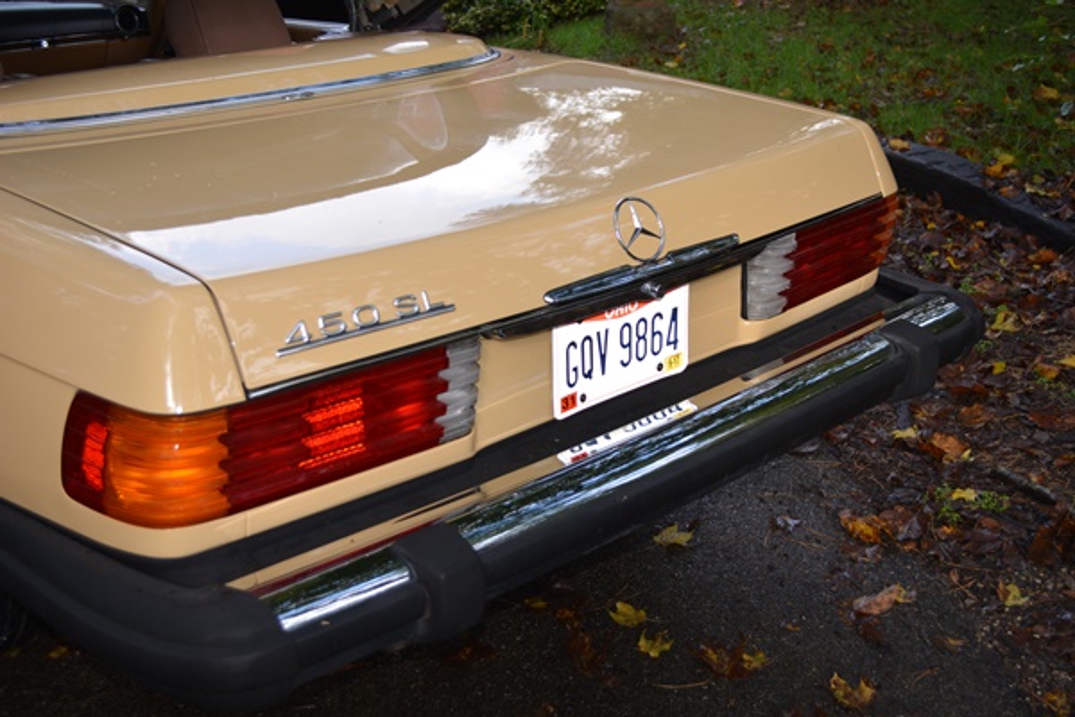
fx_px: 1344
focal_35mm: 45
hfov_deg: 43.6
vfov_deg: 29.9
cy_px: 358
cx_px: 538
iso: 200
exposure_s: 1/200
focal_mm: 30
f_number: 4.5
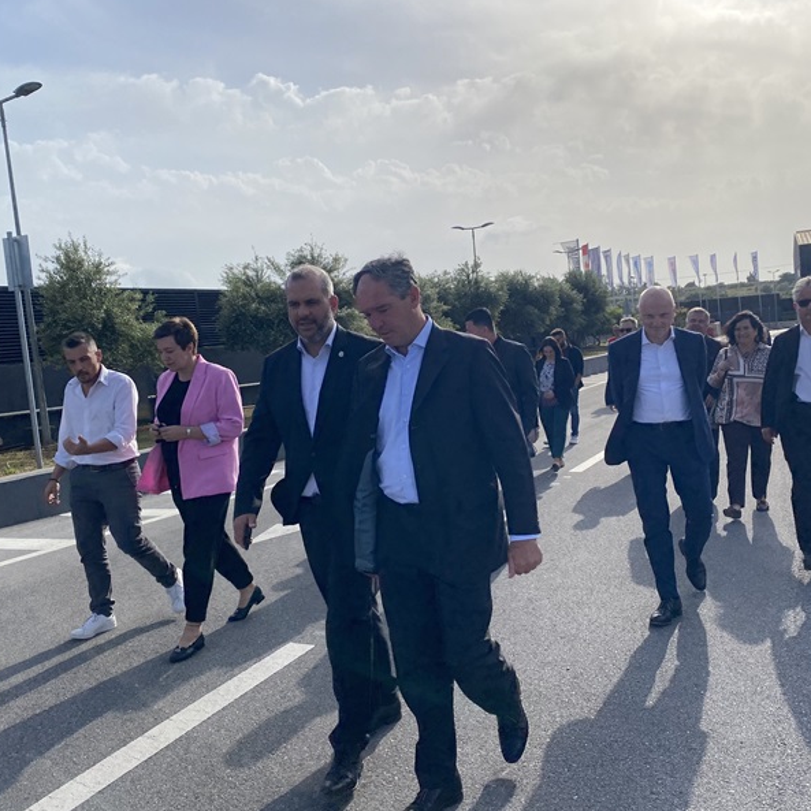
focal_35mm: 31
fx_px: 822
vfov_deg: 52.5
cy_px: 403
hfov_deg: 52.5
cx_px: 398
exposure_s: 1/5236
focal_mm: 4.25
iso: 32
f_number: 1.8
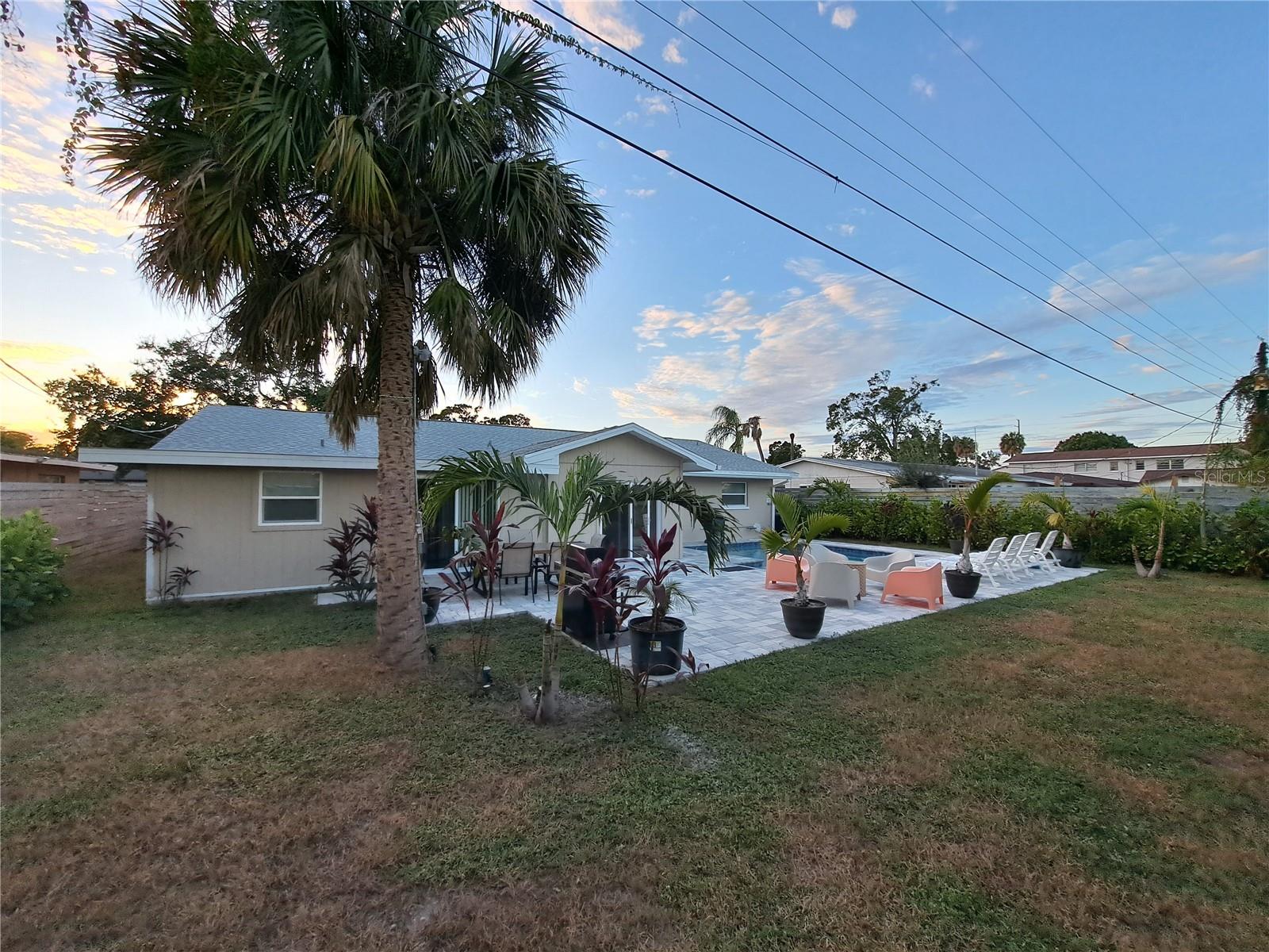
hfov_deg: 106.2
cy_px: 476
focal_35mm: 13
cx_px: 634
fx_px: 477
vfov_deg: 89.9
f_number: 2.2
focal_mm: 1.74
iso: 50
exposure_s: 1/156
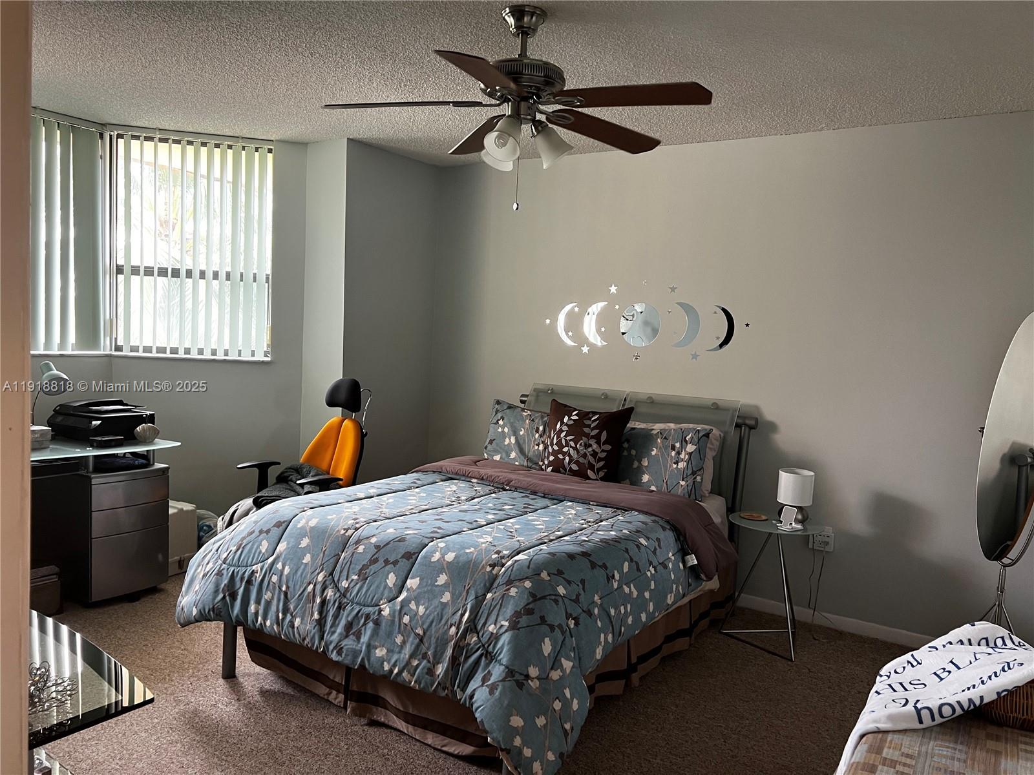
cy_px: 388
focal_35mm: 26
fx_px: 777
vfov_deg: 53.1
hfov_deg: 67.3
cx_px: 517
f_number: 1.5
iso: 160
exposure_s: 1/60
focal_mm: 5.7
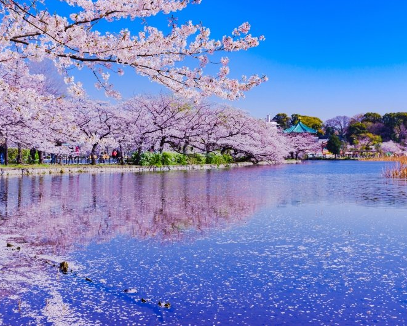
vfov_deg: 29.7
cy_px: 163
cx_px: 188
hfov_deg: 36.6
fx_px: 615
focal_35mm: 51
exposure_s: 1/125
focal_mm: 45
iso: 100
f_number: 10
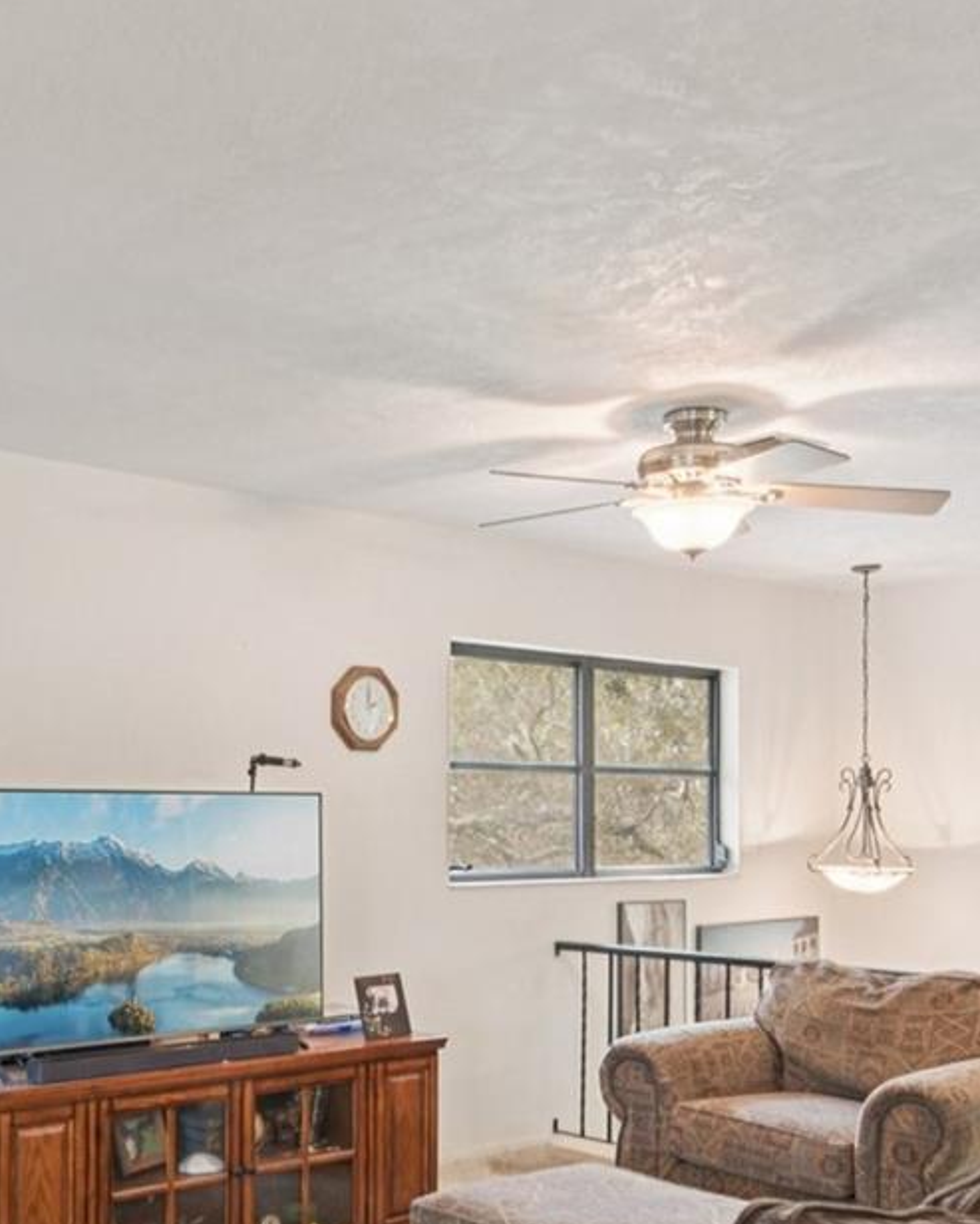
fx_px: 1414
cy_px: 835
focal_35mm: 39
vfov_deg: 46.0
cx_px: 282
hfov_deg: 37.6
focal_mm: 16
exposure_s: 1/3.33
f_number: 8
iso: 400
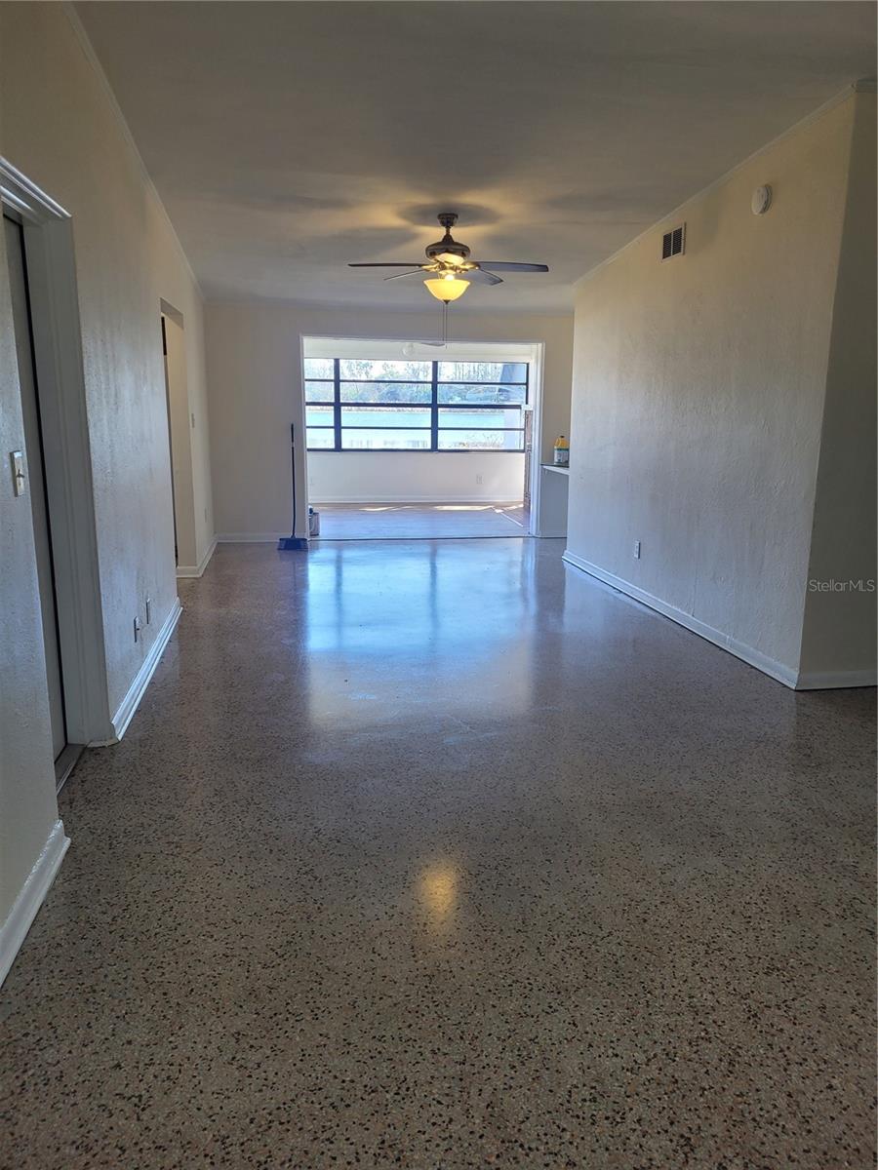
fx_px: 879
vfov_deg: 67.3
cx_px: 439
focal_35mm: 26
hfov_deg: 53.1
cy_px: 585
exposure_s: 1/120
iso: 64
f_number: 1.8
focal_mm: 5.4
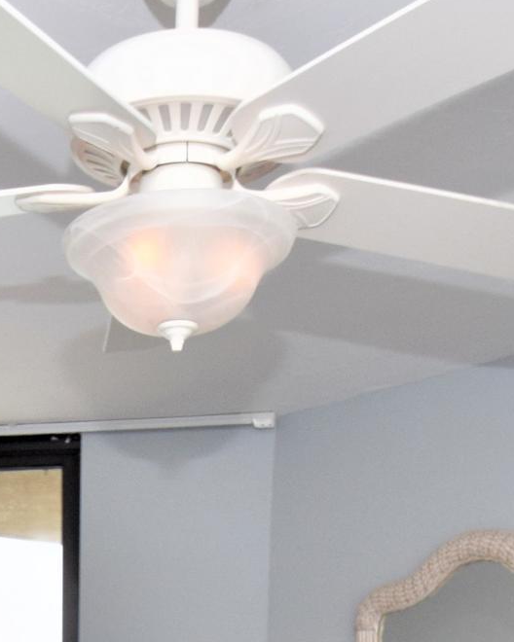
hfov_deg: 23.3
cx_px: 60
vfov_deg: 25.1
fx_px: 1217
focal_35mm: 64
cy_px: 860
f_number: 8
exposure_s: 1/250
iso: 400
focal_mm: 10
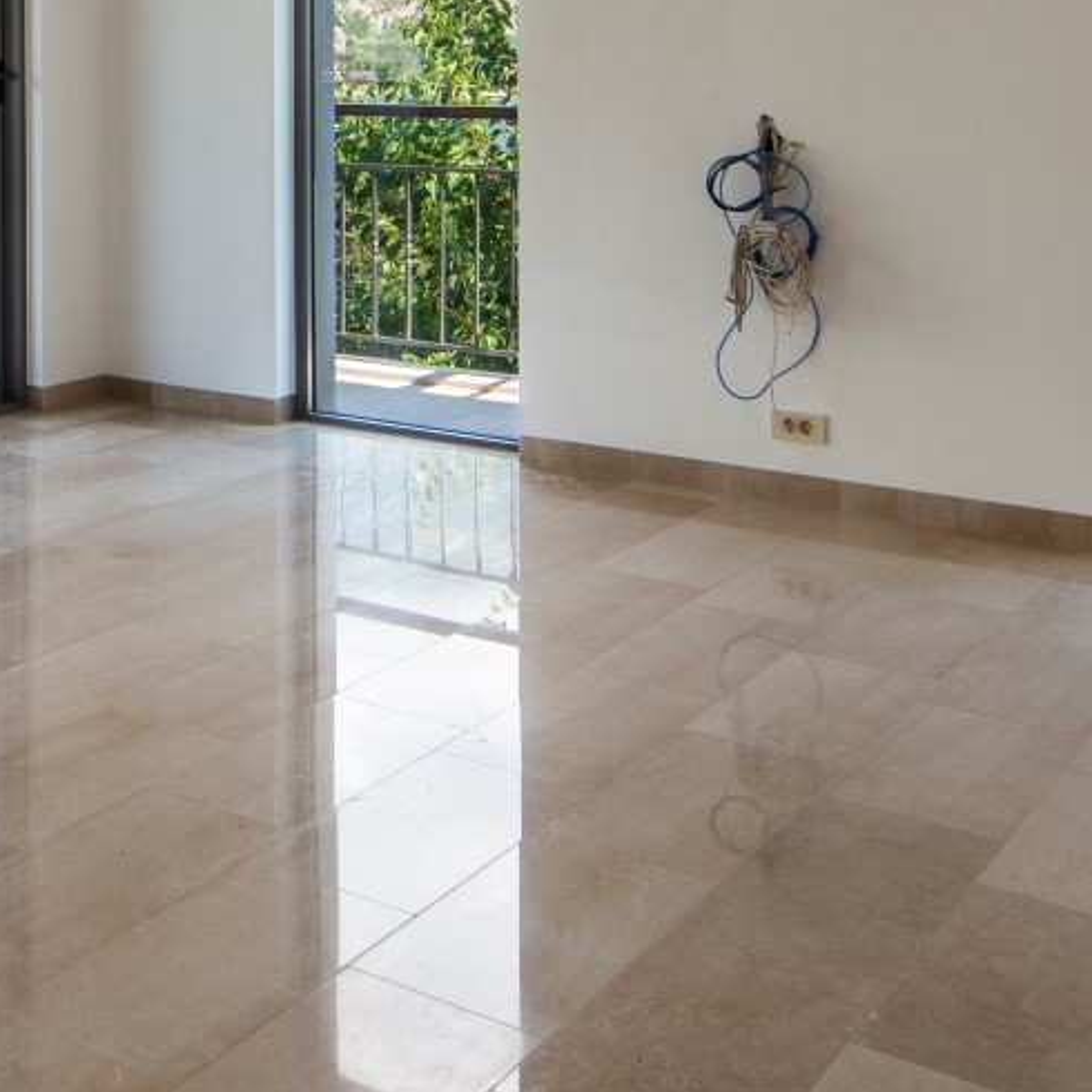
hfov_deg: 31.6
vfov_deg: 31.4
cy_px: 56
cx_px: 80
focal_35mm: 51
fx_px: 1820
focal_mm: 14
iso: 50
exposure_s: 1/200
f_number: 5.6
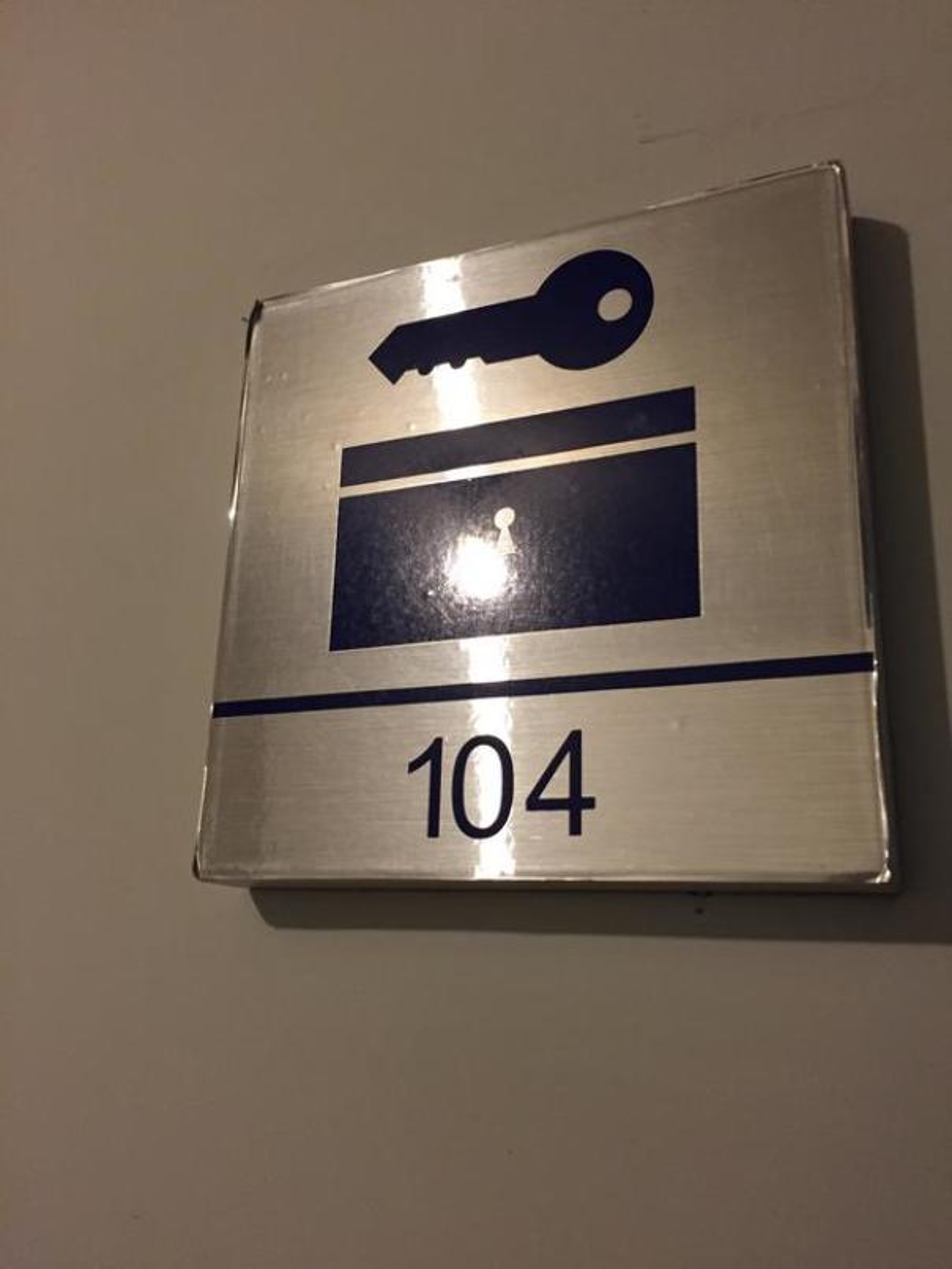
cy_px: 634
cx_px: 476
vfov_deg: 61.7
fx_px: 1063
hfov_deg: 48.2
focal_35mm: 29
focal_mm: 4.15
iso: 160
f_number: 2.2
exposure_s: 1/30
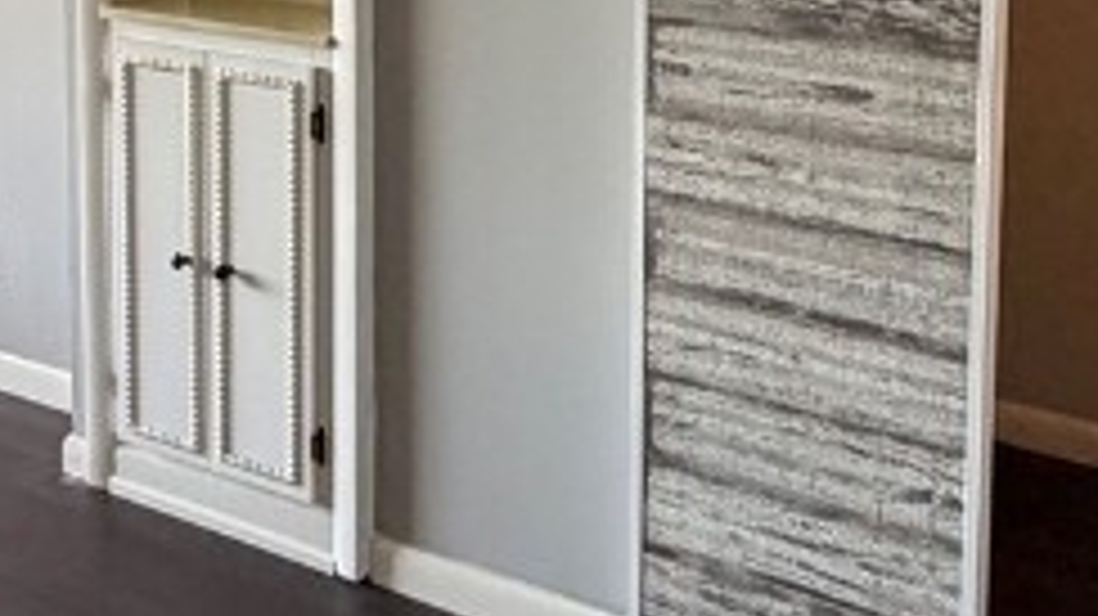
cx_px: 418
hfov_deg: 32.7
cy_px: -130
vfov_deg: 17.8
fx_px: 1863
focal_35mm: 64
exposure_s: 1/60
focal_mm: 2.22
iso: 250
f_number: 2.2
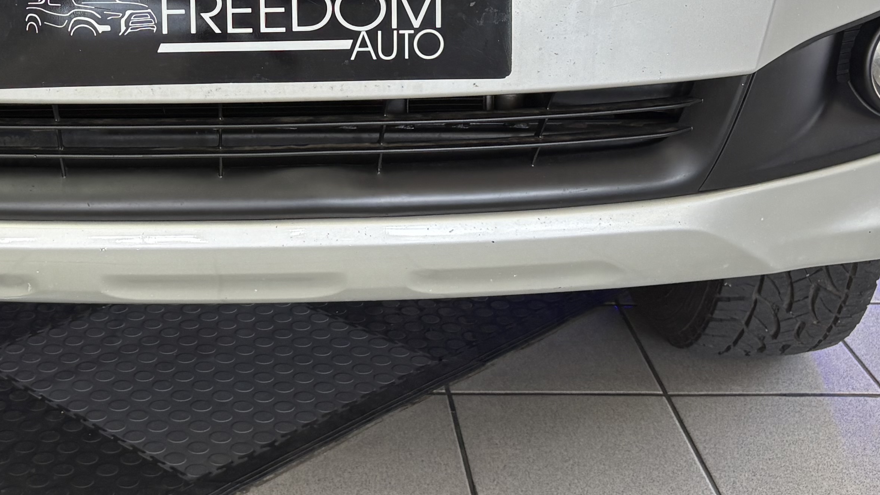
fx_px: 1610
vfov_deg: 16.7
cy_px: -117
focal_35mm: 69
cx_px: 200
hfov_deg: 30.0
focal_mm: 5.96
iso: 64
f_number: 1.6
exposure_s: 1/100
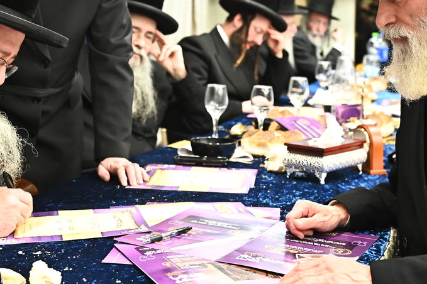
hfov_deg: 30.5
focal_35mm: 66
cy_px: 63
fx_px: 782
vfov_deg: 20.4
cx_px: 213
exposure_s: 1/200
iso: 3200
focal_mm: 32
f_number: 3.2
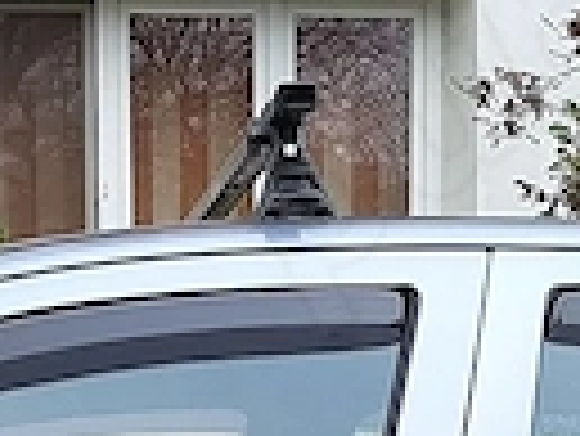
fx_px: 2985
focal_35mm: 178
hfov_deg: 11.1
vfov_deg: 7.6
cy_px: 1146
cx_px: 198
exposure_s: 1/343
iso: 40
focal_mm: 5.54
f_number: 1.8
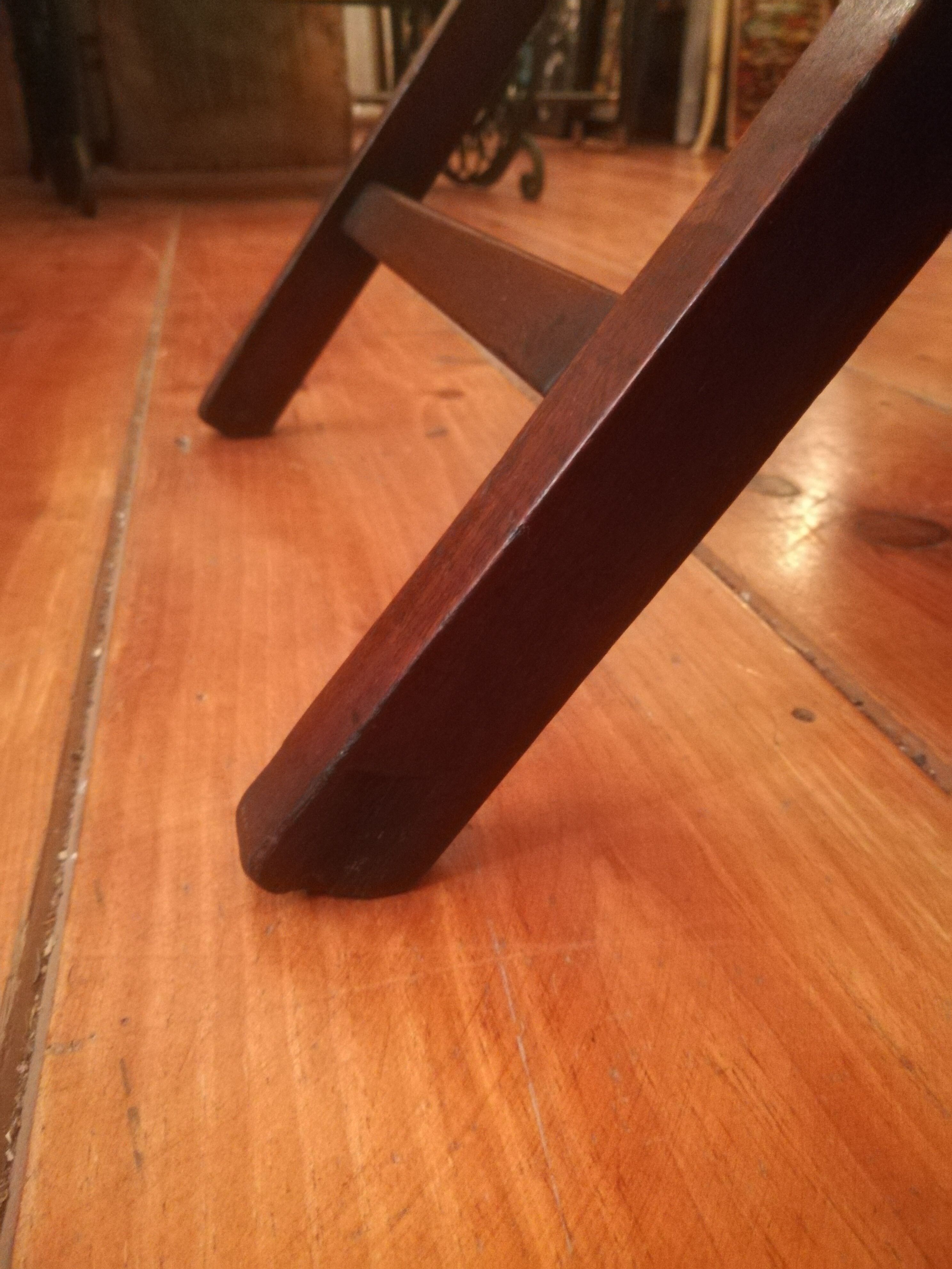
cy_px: 634
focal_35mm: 26
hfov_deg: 53.1
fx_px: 953
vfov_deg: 67.3
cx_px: 476
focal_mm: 3.83
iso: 1600
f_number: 2.2
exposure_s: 1/14.3
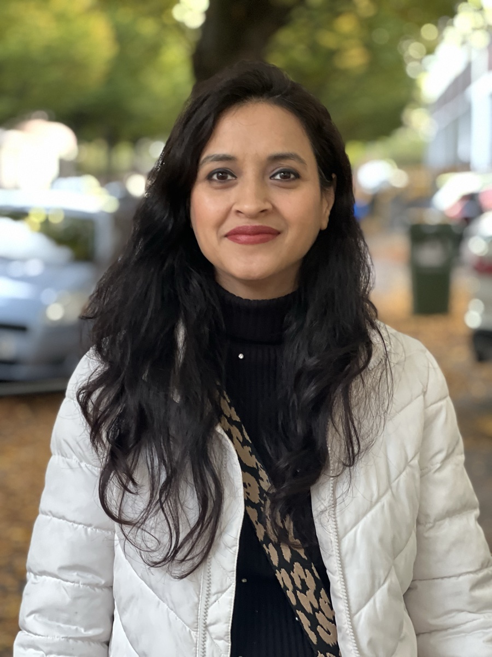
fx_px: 1459
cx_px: 246
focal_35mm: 77
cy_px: 328
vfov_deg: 25.3
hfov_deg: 19.1
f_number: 2.8
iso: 400
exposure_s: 1/20
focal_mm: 9
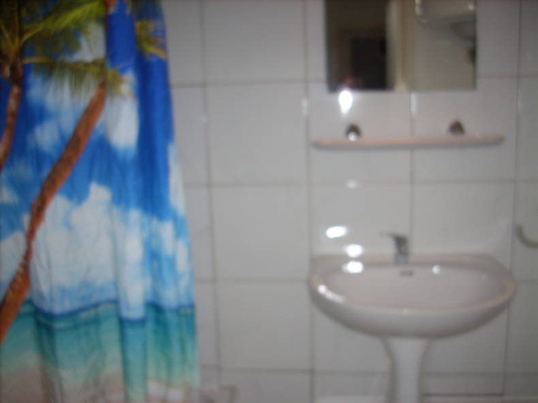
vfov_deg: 38.6
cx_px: 269
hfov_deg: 50.2
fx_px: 575
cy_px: 202
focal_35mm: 37
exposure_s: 1/60
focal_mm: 6.2
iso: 64
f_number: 2.8
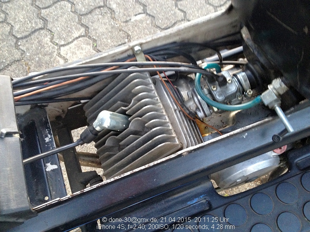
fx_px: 313
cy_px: 116
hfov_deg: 52.6
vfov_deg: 40.7
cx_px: 155
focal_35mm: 35
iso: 200
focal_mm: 4.28
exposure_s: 1/20
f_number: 2.4
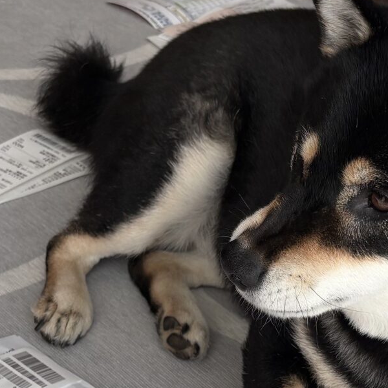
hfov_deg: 17.6
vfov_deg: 17.0
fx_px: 1243
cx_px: 327
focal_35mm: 98
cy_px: 467
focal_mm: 5.96
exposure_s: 1/373
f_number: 1.6
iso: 50
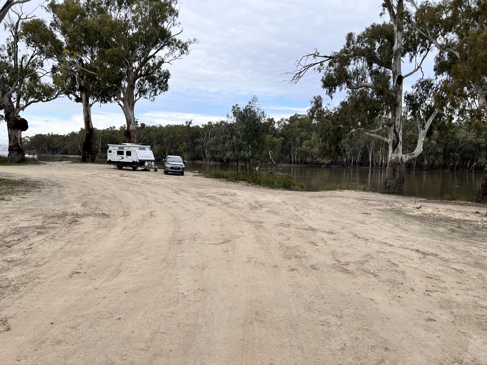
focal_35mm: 26
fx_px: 366
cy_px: 182
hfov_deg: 67.3
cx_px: 244
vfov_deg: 53.1
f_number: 1.5
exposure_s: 1/2165
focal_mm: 5.7
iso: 50
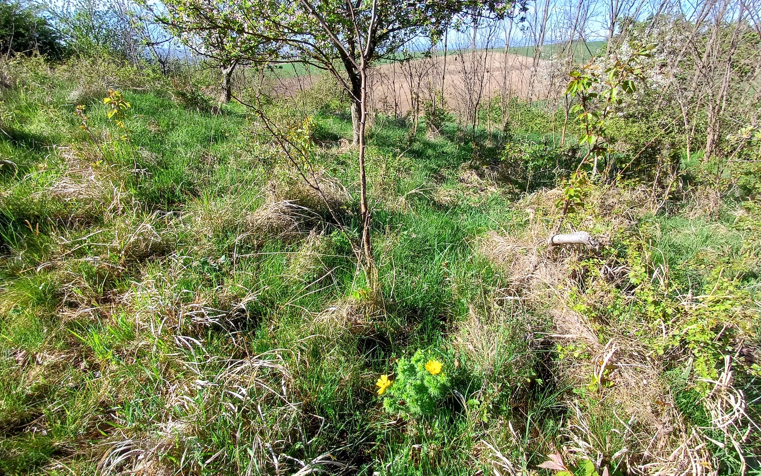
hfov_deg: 94.4
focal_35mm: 17
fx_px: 353
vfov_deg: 68.0
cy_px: 230
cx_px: 380
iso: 40
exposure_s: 1/475
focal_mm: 1.64
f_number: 2.2
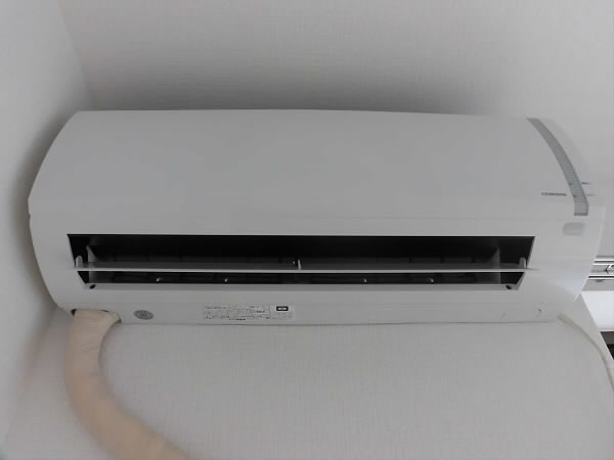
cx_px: 307
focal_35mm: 24
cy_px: 230
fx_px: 426
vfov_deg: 56.8
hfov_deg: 71.6
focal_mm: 4.3
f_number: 3.1
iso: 250
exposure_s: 1/40
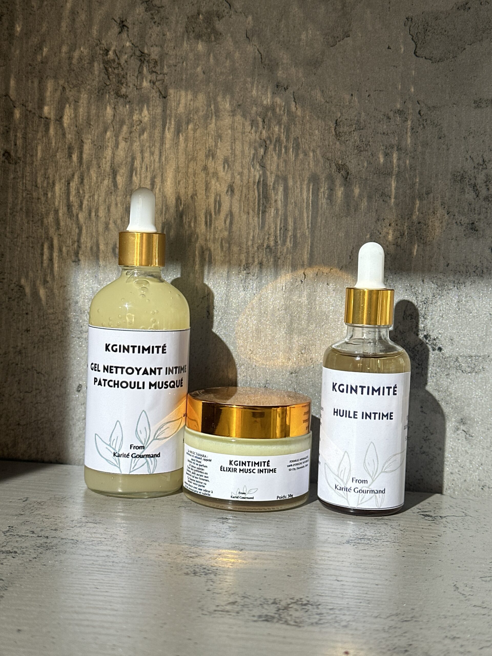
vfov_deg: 39.7
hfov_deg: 30.3
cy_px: 328
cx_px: 246
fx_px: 910
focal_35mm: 48
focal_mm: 6.86
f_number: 1.78
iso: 50
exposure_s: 1/100
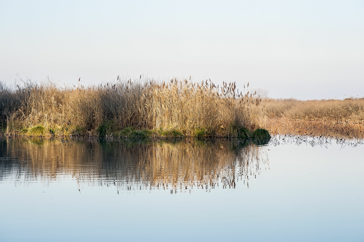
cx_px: 182
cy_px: 121
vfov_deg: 13.7
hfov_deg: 20.4
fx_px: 1010
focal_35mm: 100
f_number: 8
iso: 200
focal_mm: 100
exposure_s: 1/125
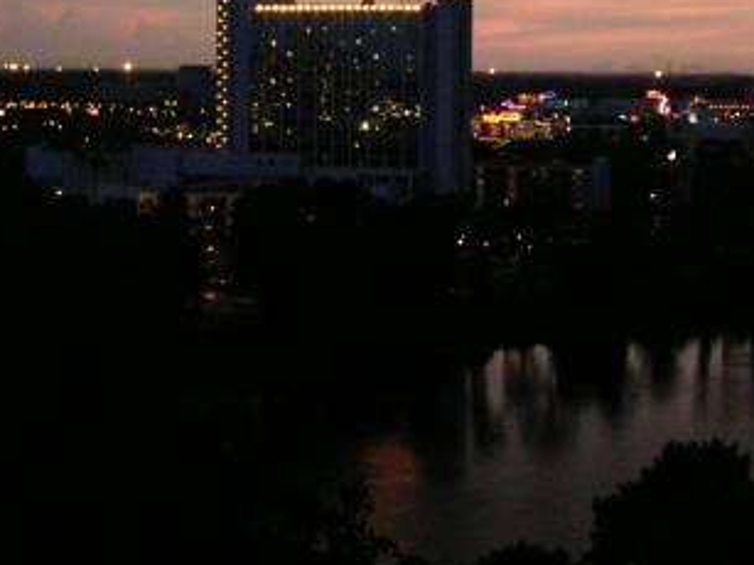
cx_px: 258
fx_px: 2156
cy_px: 59
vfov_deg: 14.8
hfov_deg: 19.8
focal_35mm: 99
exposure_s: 1/16.8
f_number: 2.8
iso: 400
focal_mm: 5.8
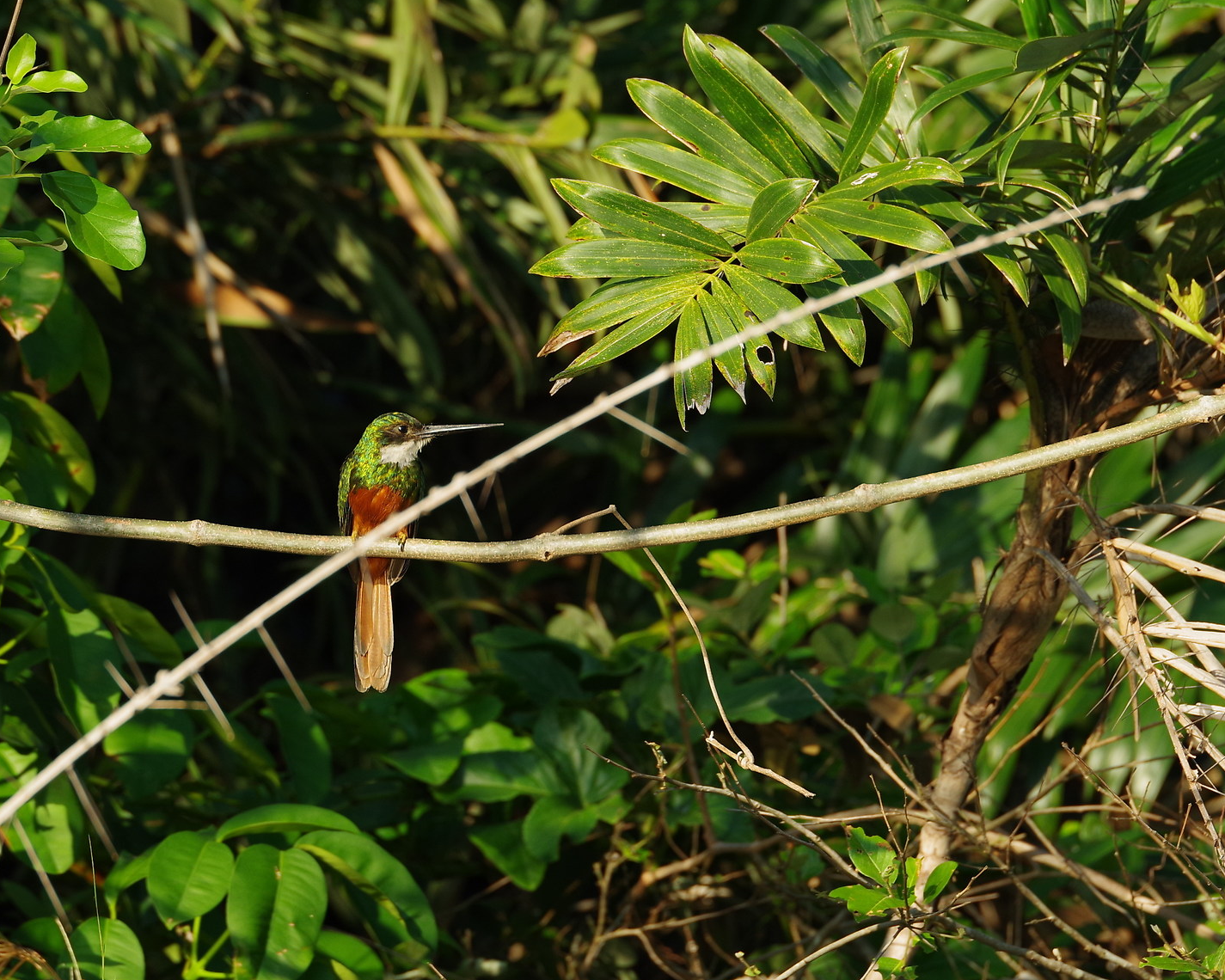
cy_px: 422
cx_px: 449
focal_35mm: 474
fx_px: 17185
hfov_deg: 4.1
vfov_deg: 3.3
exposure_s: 1/500
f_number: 4.5
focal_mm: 200
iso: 200
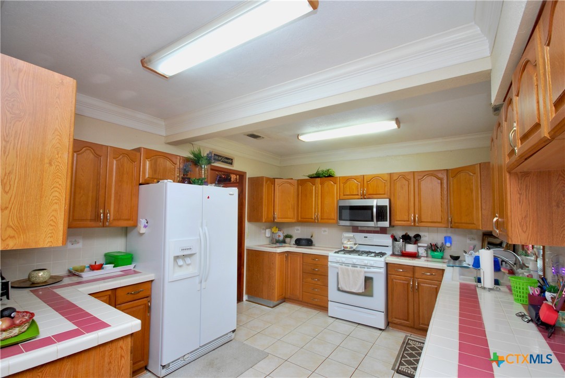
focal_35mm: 15
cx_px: 282
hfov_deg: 100.3
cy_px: 189
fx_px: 236
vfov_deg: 77.4
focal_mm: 10
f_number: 4
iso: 320
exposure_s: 1/30
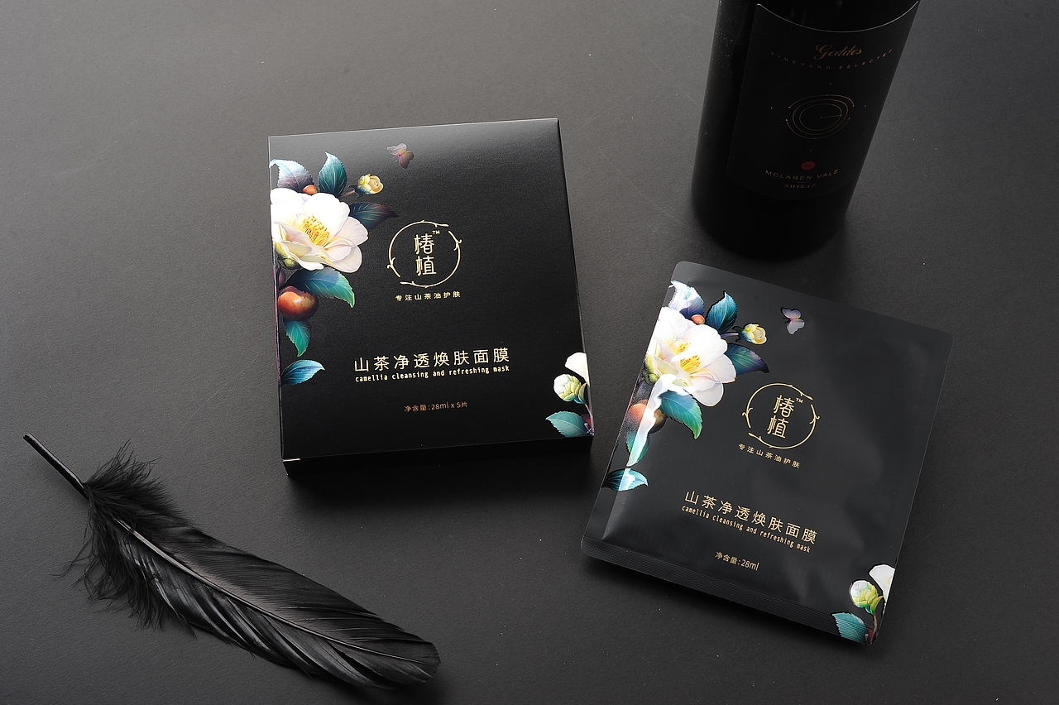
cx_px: 530
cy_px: 352
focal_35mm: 50
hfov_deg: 39.6
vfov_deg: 27.0
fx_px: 1470
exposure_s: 1/100
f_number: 14
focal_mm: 50
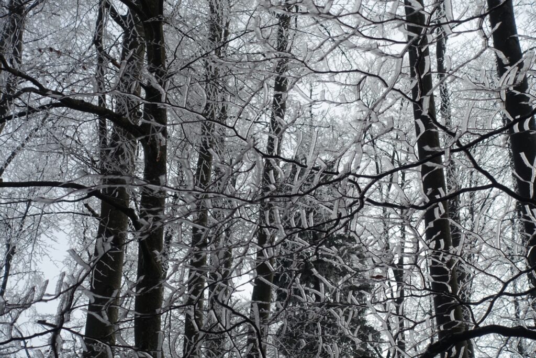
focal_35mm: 70
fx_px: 1043
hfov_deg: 28.8
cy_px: 179
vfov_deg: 19.5
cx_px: 268
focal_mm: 25.7
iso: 125
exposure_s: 1/400
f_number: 5.6
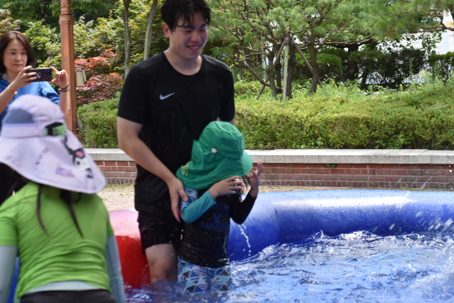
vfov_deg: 11.4
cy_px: 152
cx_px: 227
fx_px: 1514
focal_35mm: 120
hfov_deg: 17.1
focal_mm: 80
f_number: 8
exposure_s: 1/250
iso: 320
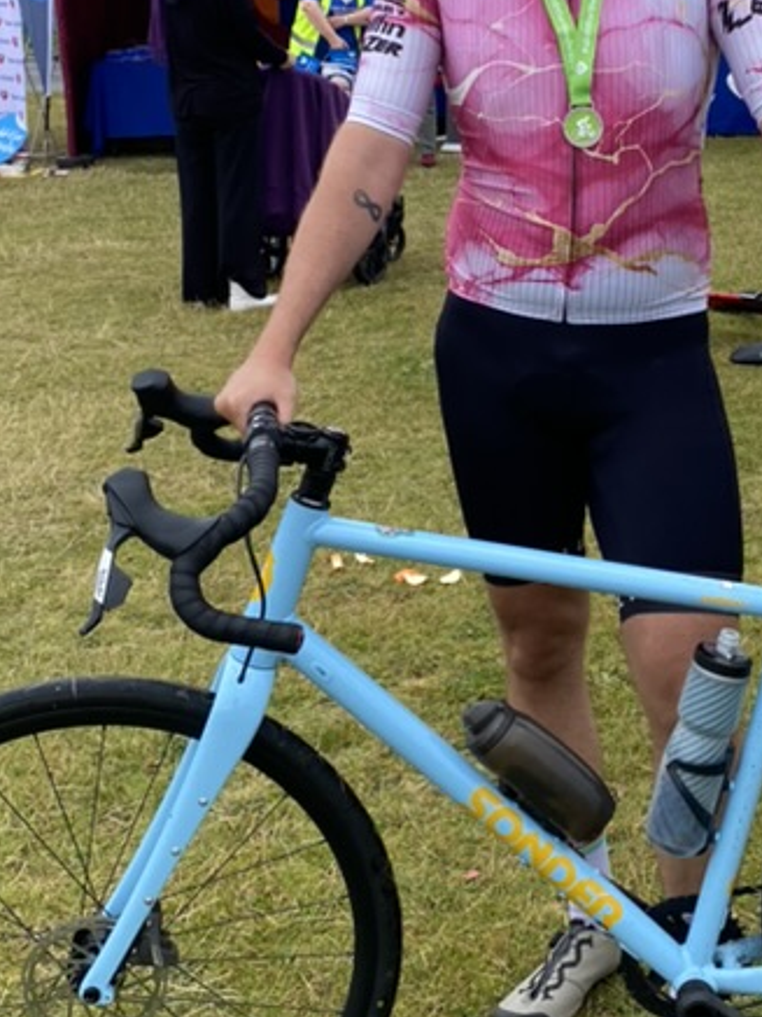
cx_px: 627
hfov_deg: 23.6
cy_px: 261
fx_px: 1790
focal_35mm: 61
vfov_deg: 31.2
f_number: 1.8
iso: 32
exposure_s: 1/711
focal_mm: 4.25
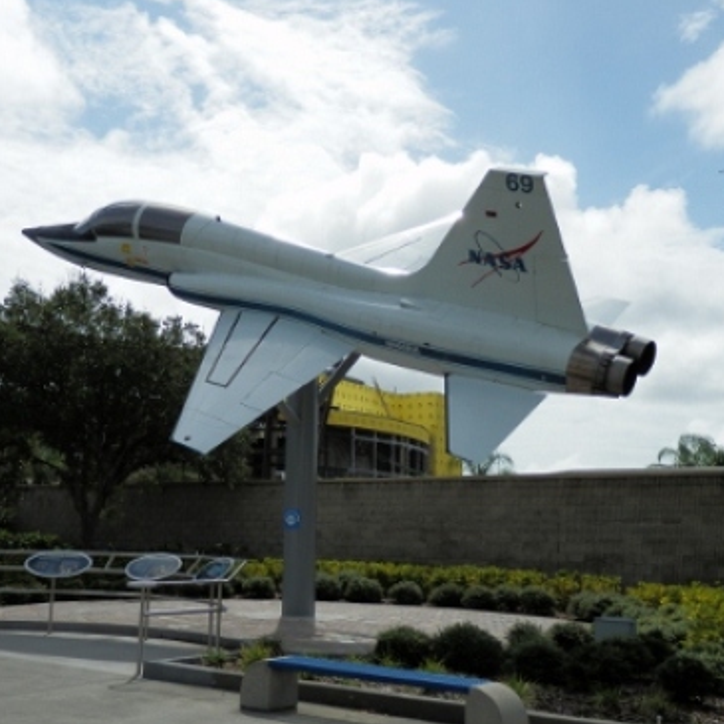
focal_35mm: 40
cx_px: 282
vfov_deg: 41.9
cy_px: 365
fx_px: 947
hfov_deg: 41.6
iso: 80
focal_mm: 6
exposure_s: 1/250
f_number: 9.7
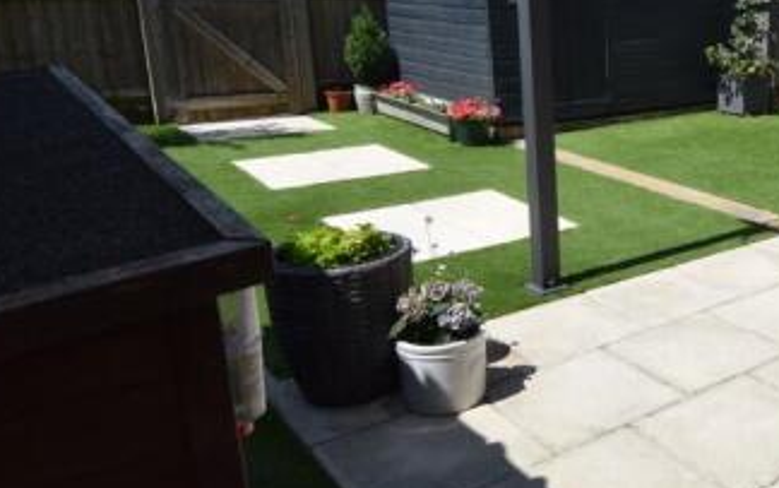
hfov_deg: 47.0
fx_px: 786
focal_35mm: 37
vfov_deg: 34.4
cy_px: 198
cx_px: 714
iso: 200
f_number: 10
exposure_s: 1/400
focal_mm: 12
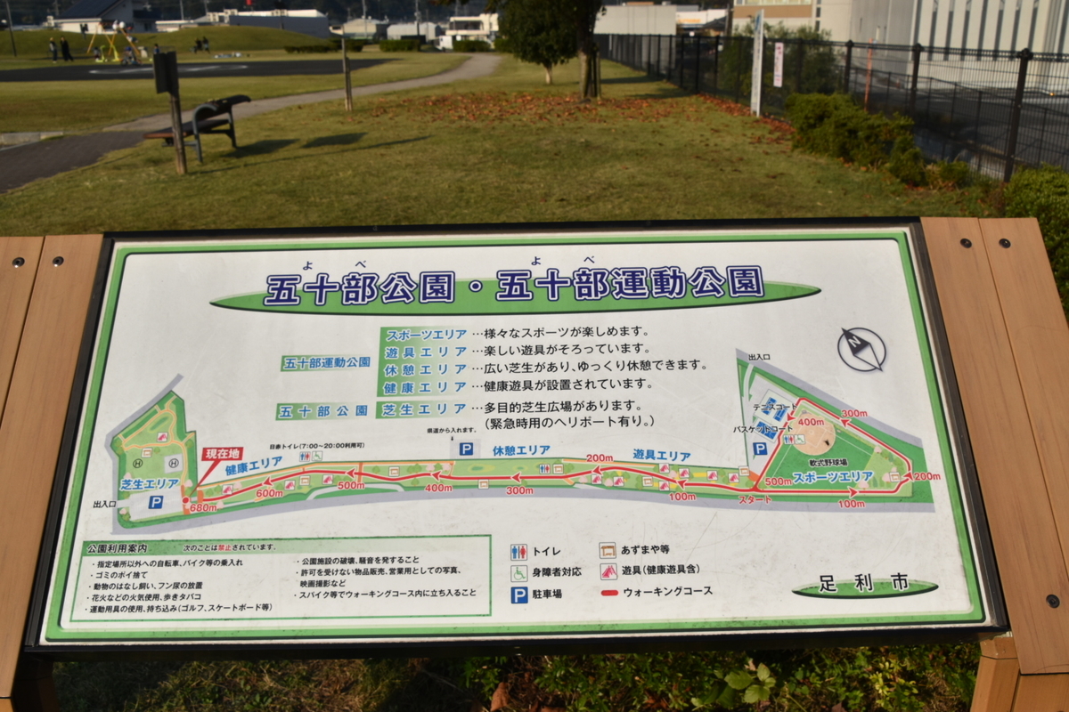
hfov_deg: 59.5
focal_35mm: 32
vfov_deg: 41.7
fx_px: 935
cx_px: 534
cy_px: 356
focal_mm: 21
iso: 200
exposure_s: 1/500
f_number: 11
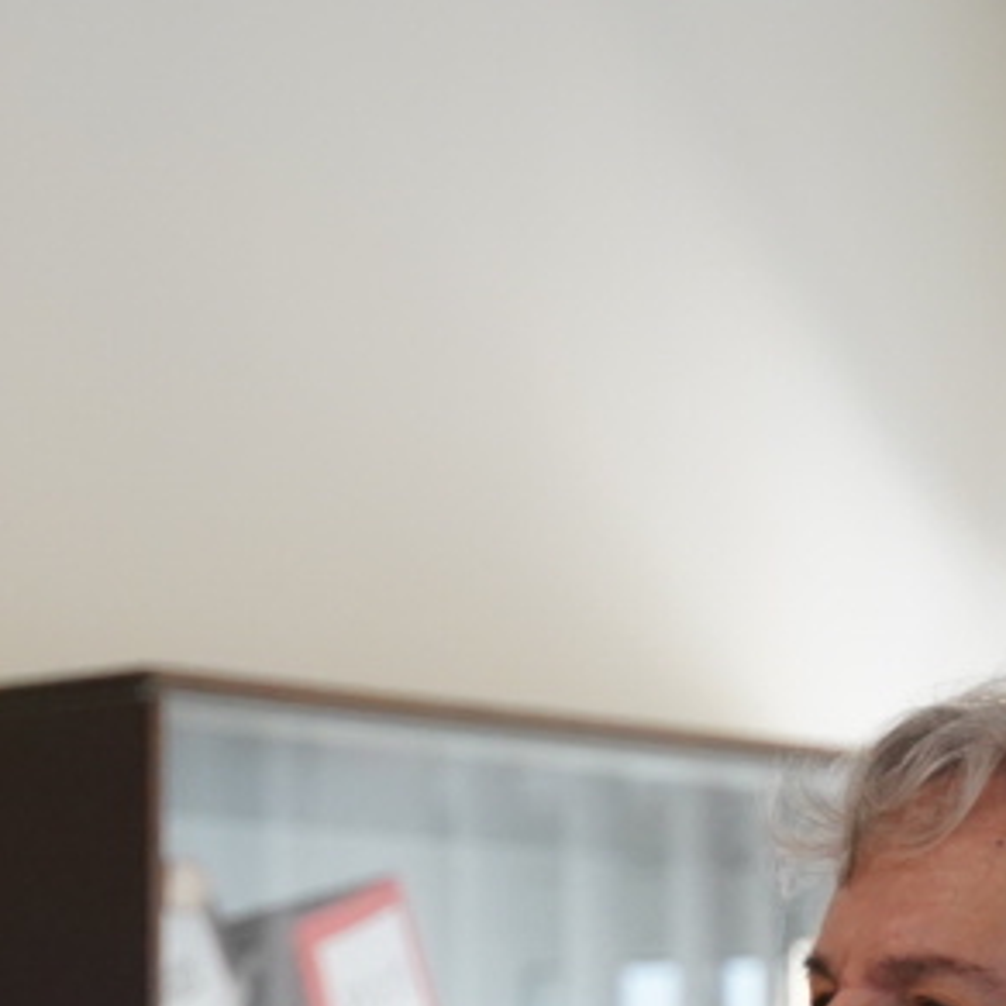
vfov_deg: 6.3
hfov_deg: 6.4
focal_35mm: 273
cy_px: 1636
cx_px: 520
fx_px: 8976
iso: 3200
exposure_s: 1/800
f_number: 2.8
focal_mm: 58
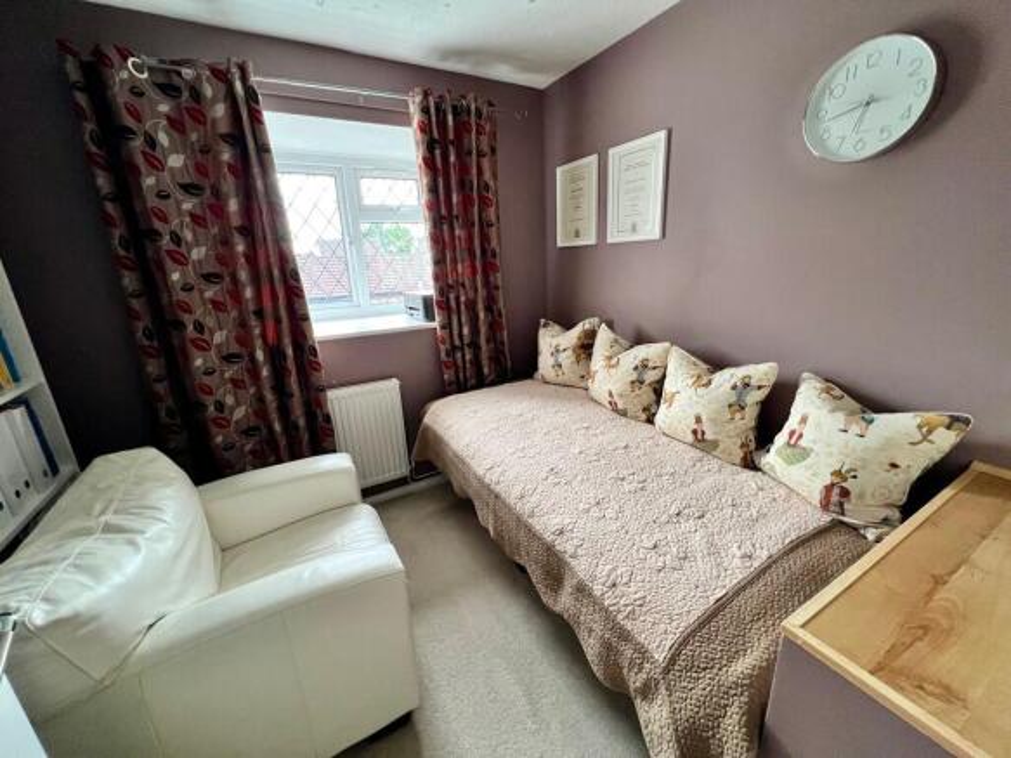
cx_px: 506
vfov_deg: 89.9
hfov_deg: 106.2
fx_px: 380
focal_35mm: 13
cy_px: 379
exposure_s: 1/60
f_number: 1.8
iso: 320
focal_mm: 1.57
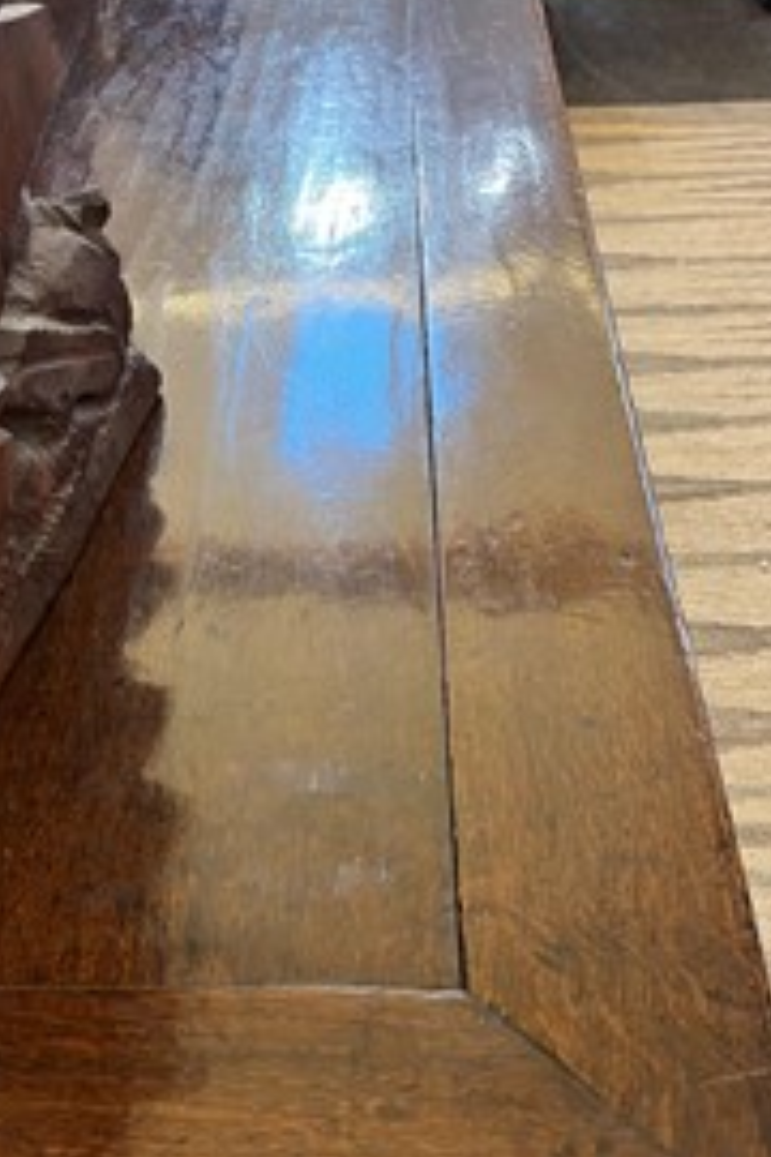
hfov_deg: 33.4
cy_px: 750
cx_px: 347
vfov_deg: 47.8
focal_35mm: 40
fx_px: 1285
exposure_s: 1/50
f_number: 1.6
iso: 250
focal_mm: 5.1
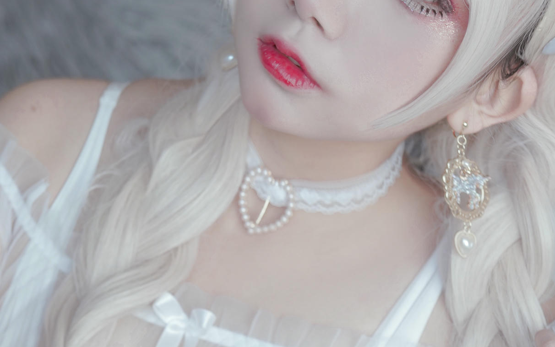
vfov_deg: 11.1
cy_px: 339
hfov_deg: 17.8
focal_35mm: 117
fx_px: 1770
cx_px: 215
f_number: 4
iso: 250
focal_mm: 35
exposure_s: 1/60
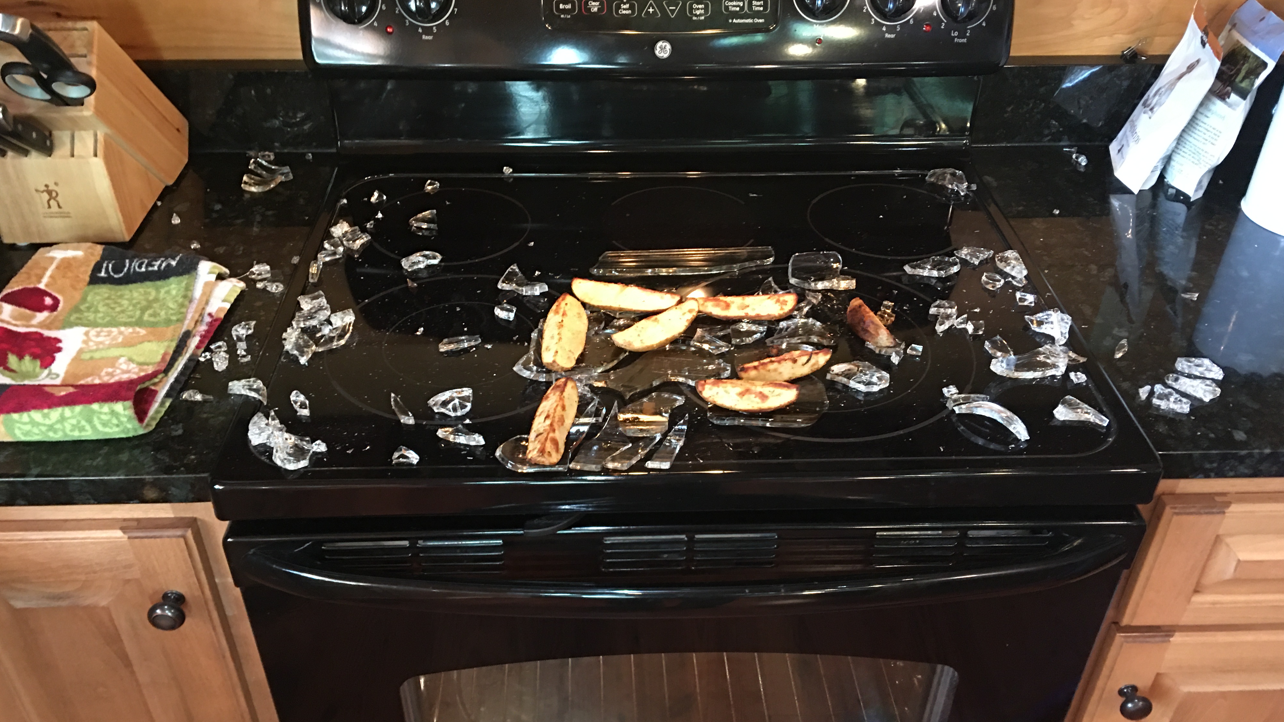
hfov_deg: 61.0
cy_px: 434
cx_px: 648
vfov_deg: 36.5
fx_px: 1089
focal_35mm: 32
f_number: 2.2
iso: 80
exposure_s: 1/4
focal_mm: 4.15
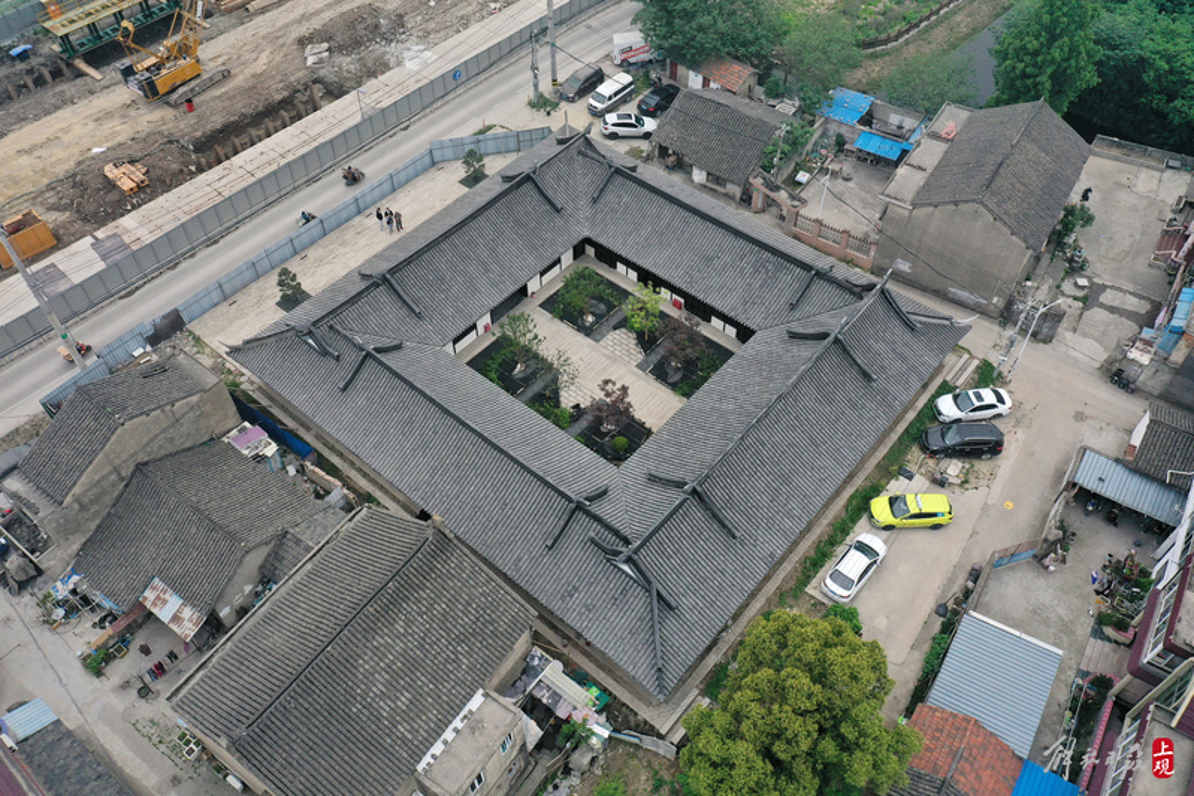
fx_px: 929
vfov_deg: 46.4
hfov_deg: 65.5
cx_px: 597
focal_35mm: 28
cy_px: 398
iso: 100
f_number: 5.6
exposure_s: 1/320
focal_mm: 10.26
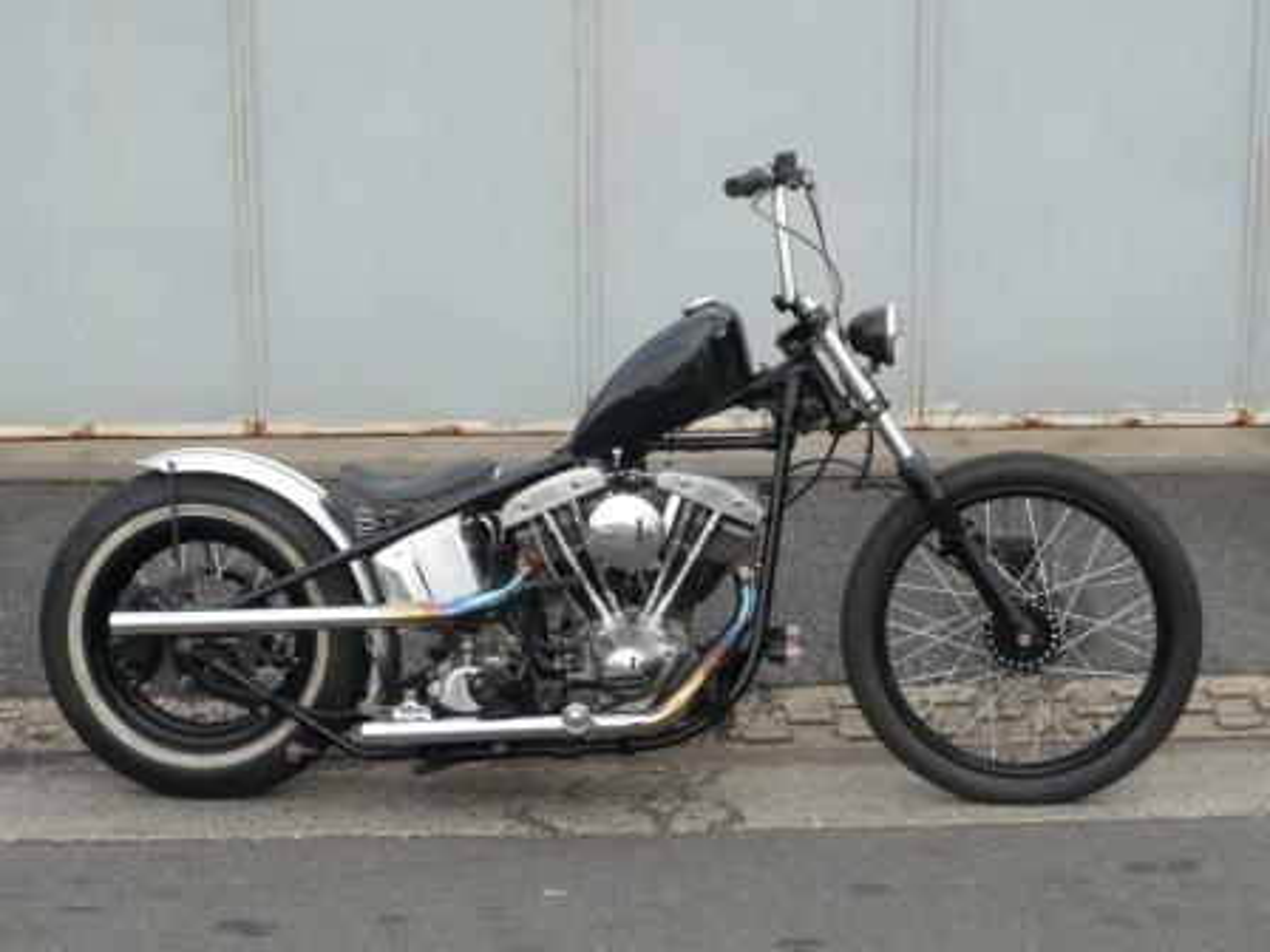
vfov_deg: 23.3
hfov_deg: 30.7
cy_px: 476
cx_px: 635
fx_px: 2311
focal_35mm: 63
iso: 100
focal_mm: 10.3
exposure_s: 1/60
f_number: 4.3
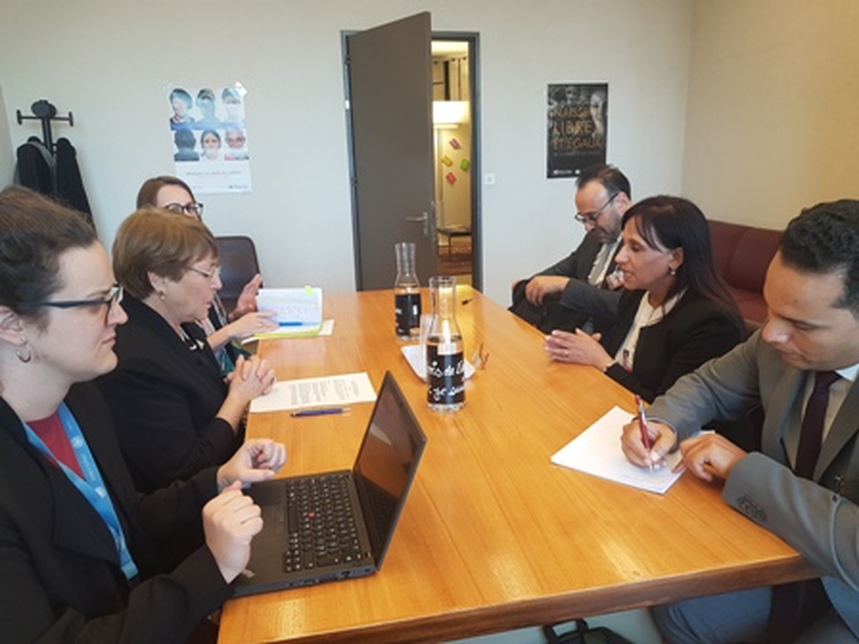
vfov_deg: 53.1
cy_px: 322
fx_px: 645
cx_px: 430
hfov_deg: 67.3
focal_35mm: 26
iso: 50
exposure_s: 1/50
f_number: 1.7
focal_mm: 4.2
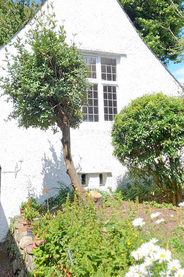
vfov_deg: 51.8
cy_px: 124
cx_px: 86
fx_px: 284
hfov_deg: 35.9
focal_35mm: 37
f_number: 2
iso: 25
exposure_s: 1/106
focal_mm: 4.6
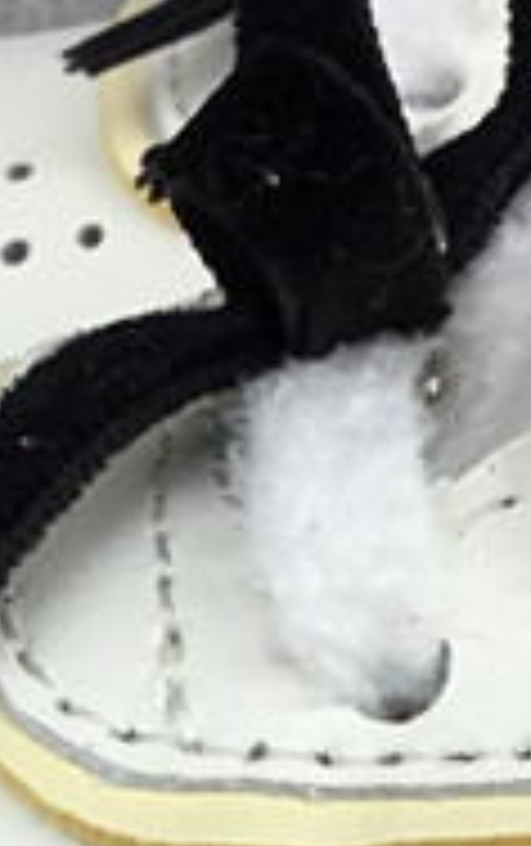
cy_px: 1186
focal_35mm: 157
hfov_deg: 8.3
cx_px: -36
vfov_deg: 12.8
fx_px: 3624
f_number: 2.4
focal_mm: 3.3
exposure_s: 1/823
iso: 25
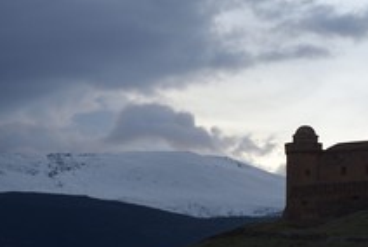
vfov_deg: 4.0
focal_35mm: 346
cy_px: 35
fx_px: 3542
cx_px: 274
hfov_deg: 5.9
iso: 800
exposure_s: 1/125
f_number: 5
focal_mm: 175
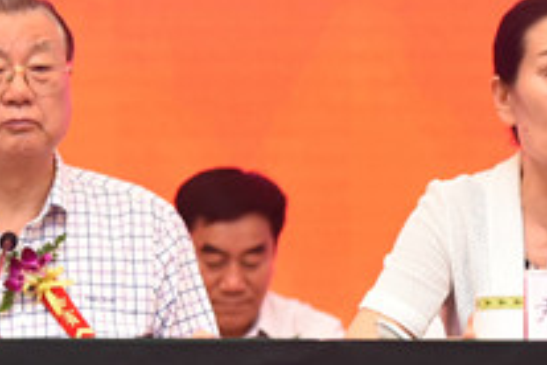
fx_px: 4406
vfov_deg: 4.7
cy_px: -61
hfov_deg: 7.1
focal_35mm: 290
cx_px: 129
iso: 1600
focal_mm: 75
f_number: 3.2
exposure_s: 1/200
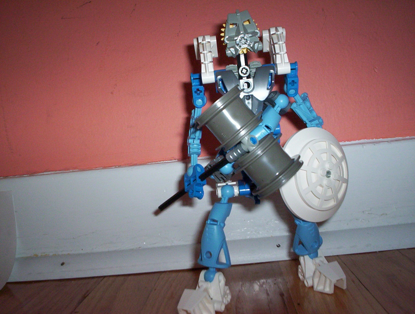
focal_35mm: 38
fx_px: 457
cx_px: 208
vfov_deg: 37.9
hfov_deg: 48.9
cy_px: 157
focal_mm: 4.99
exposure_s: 1/60
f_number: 4.5
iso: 140
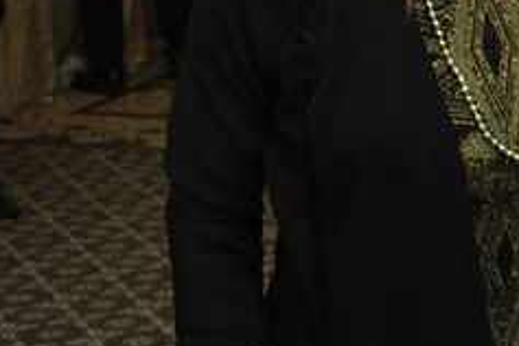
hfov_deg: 13.7
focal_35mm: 139
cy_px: -175
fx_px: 2004
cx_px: 832
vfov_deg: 9.6
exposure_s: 1/50
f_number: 3.8
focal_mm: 22
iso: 400
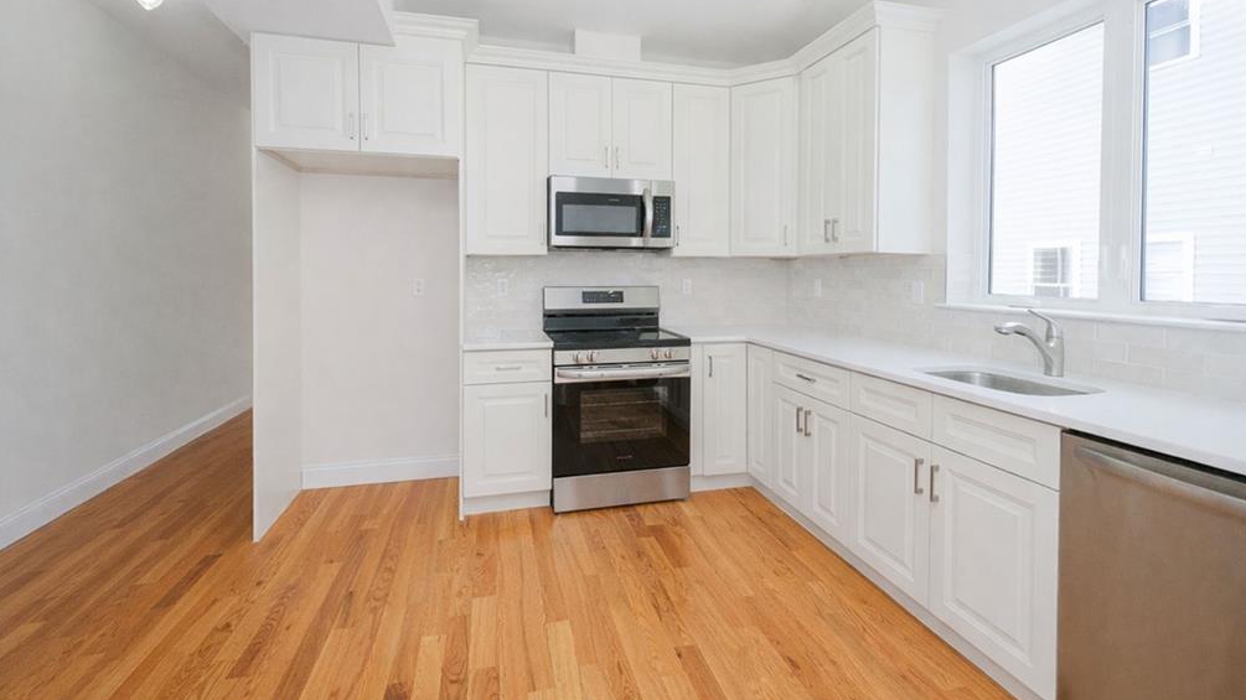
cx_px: 616
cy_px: 285
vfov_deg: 66.5
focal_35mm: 16
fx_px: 529
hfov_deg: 99.4
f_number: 8
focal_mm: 10
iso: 1000
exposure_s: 1/125
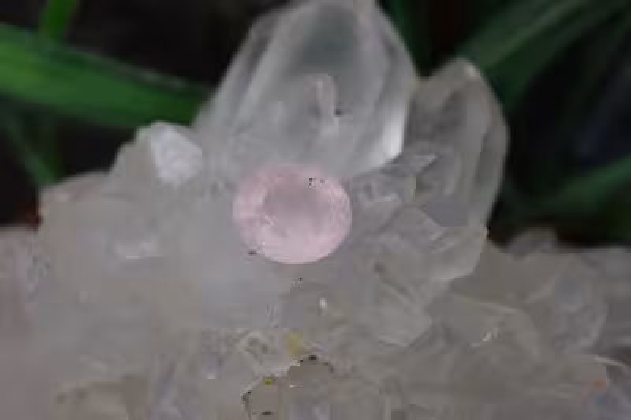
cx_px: 316
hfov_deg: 24.6
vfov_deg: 16.5
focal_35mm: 82
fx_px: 1445
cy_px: 210
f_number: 5.6
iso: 400
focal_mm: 55
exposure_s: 1/100
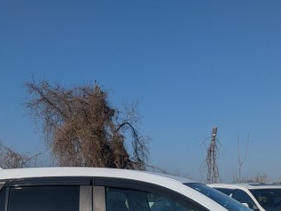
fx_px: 512
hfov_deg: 30.7
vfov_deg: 21.6
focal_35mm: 63
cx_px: 164
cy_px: 254
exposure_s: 1/7092
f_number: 1.89
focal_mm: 5.43
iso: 52
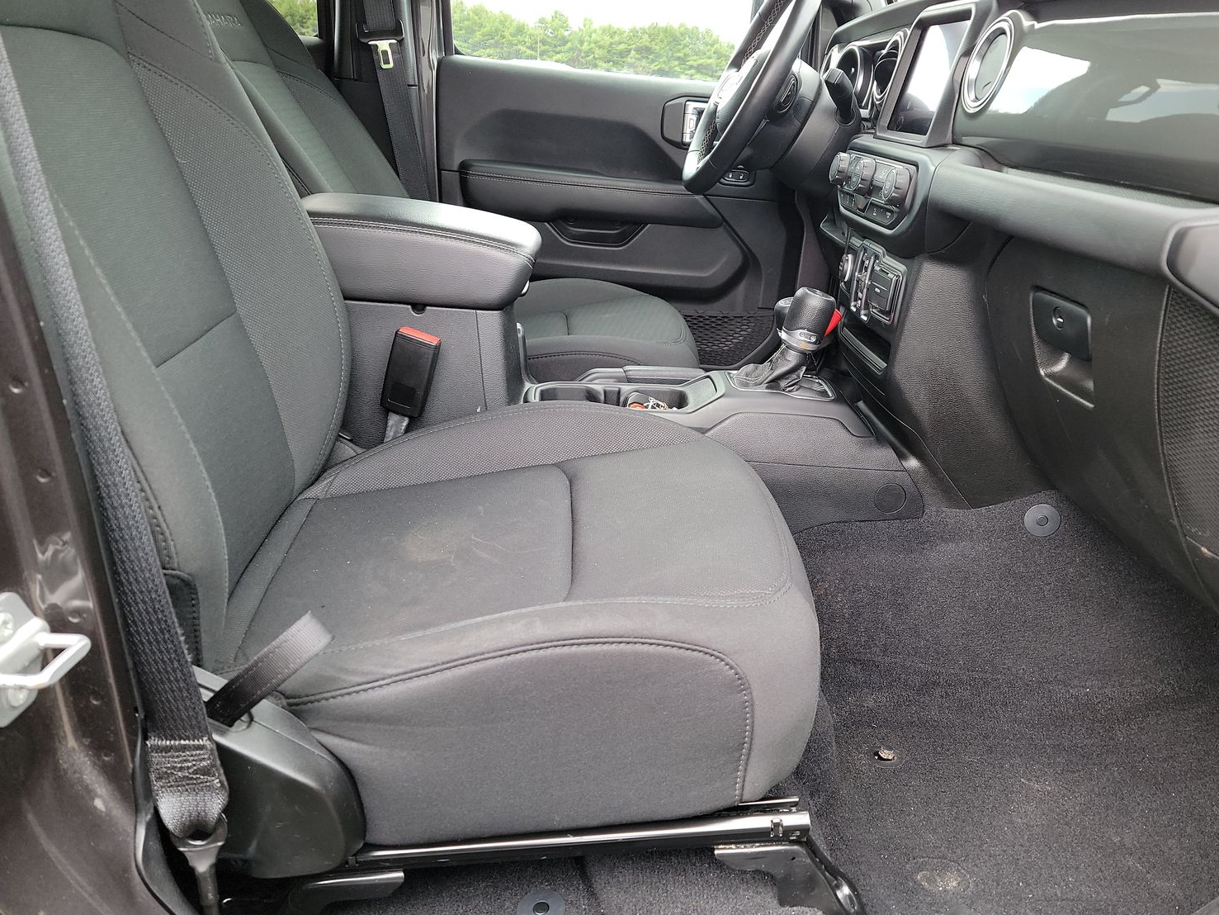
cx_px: 650
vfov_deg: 53.1
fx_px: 916
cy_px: 451
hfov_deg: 67.2
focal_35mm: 26
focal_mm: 6.7
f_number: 1.8
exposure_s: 1/59
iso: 122
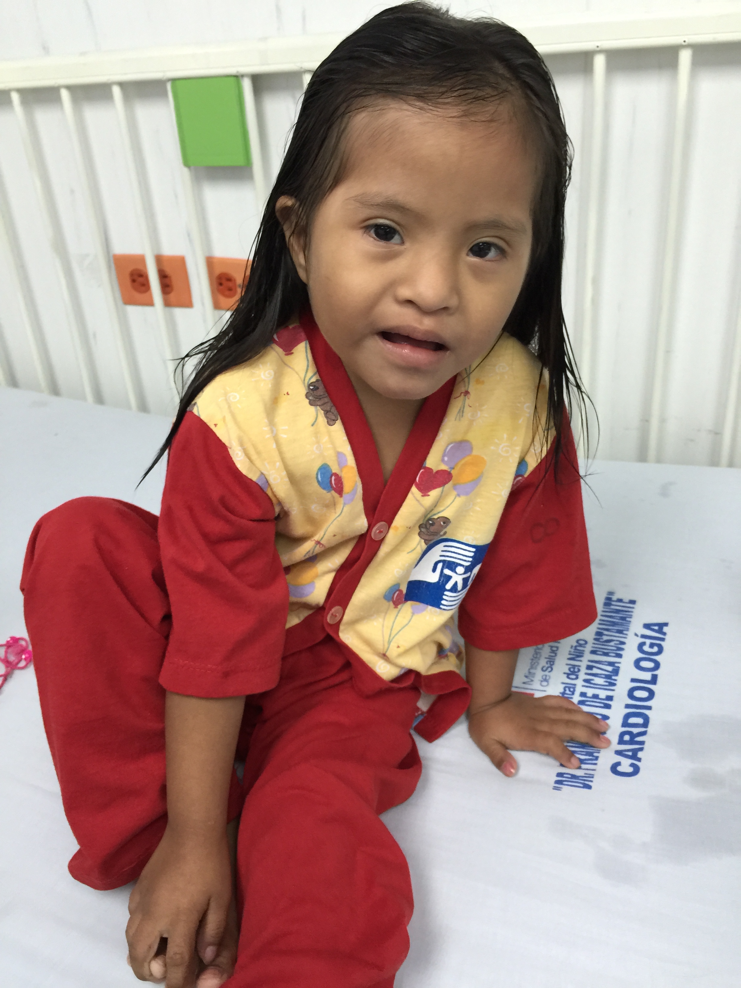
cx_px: 370
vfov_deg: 61.7
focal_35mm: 29
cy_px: 494
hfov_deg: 48.2
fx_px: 828
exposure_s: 1/15
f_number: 2.2
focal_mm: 4.15
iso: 80
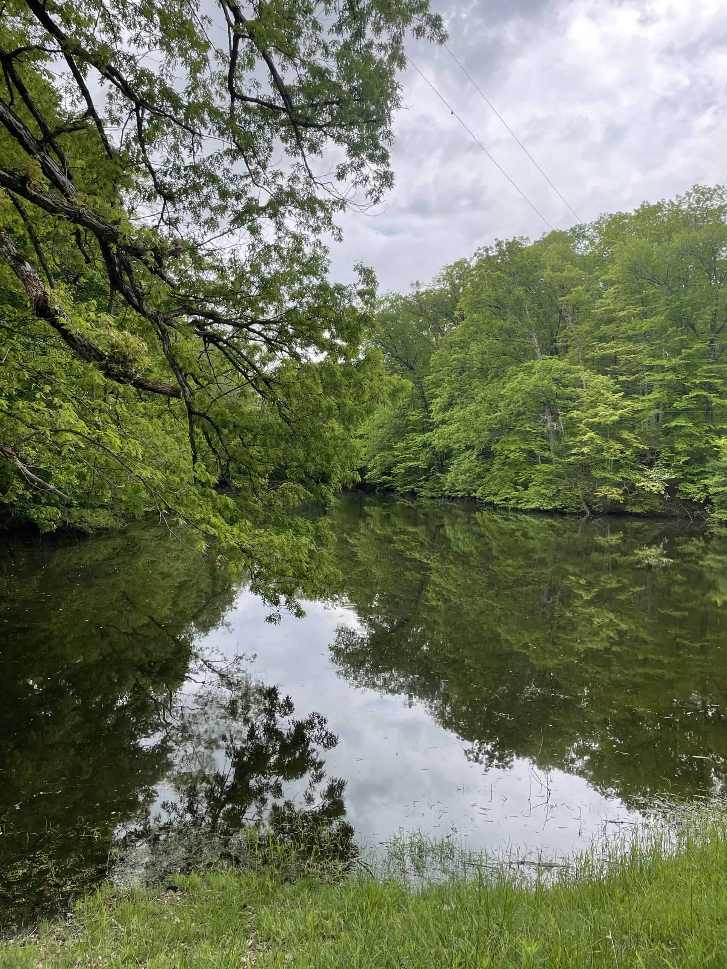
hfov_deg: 53.1
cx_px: 364
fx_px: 728
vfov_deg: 67.3
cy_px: 484
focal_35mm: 26
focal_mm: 4.2
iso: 32
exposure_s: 1/1531
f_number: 1.6
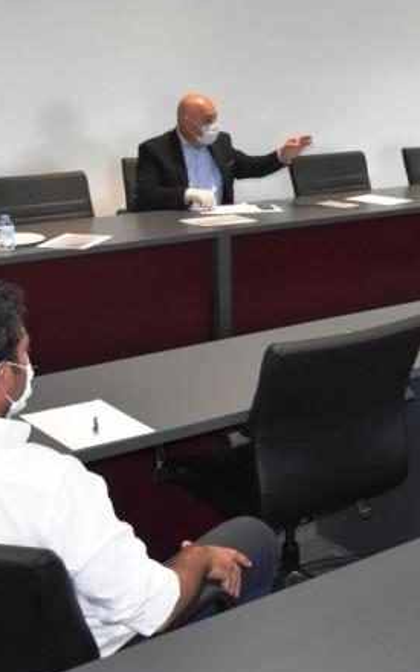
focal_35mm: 64
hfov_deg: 18.1
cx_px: 628
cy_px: 262
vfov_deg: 31.9
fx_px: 1172
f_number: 6.3
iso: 2500
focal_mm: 18
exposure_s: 1/160
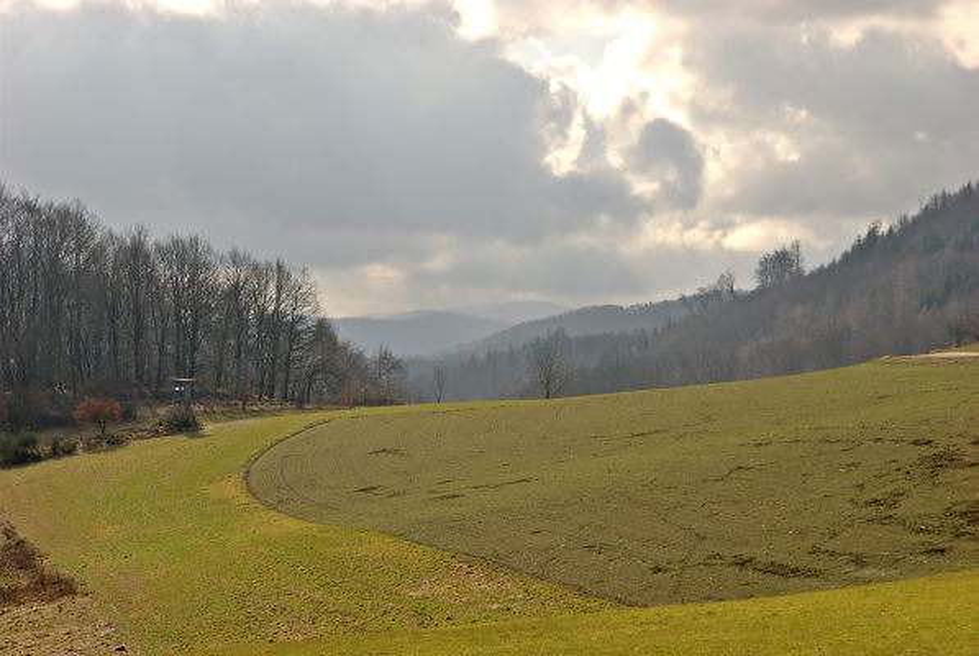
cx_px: 490
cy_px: 328
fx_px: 3064
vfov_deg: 12.2
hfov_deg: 18.2
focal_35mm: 112
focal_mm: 75
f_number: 7.1
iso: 125
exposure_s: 1/800
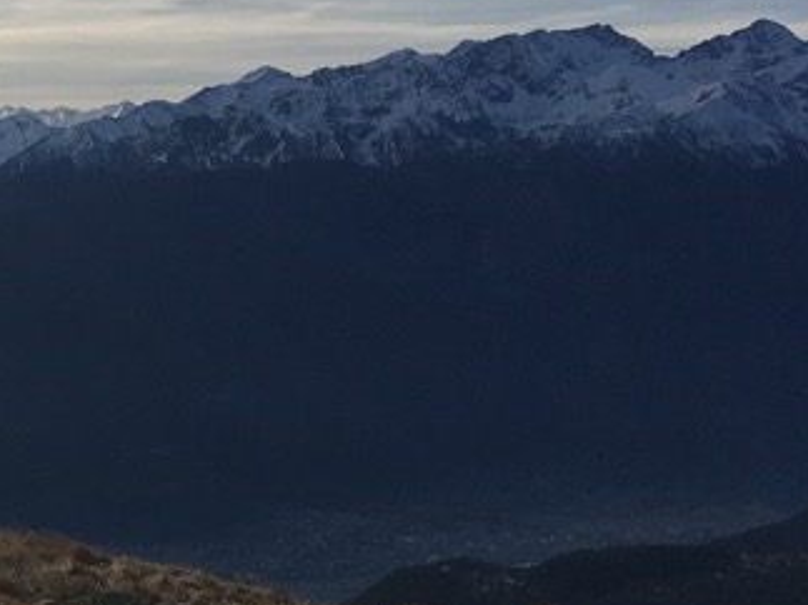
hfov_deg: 18.5
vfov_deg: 15.9
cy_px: 522
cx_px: -450
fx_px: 2147
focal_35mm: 92
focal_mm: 4.15
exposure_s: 1/3663
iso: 25
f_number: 2.2
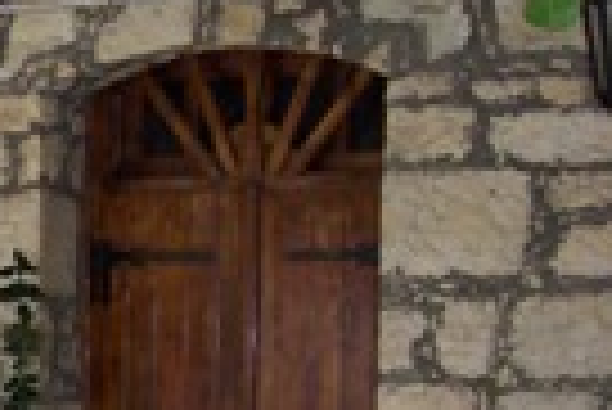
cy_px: 448
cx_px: -338
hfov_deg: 15.0
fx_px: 2127
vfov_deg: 10.9
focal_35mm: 125
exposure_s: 1/30
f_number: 2.8
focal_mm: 8
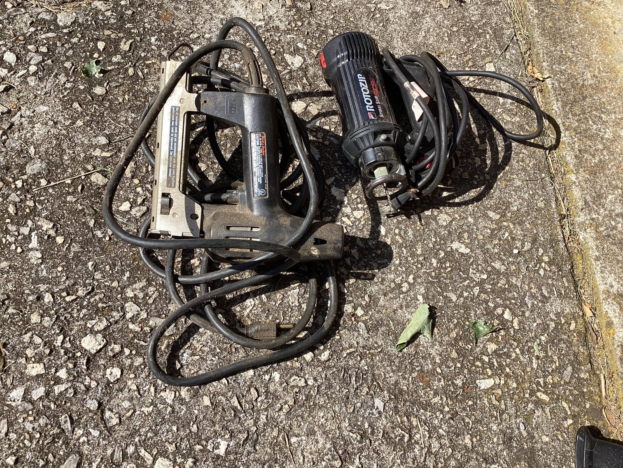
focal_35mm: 31
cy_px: 234
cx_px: 312
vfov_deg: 45.4
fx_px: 558
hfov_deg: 58.3
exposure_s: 1/947
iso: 25
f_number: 2.4
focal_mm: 3.3
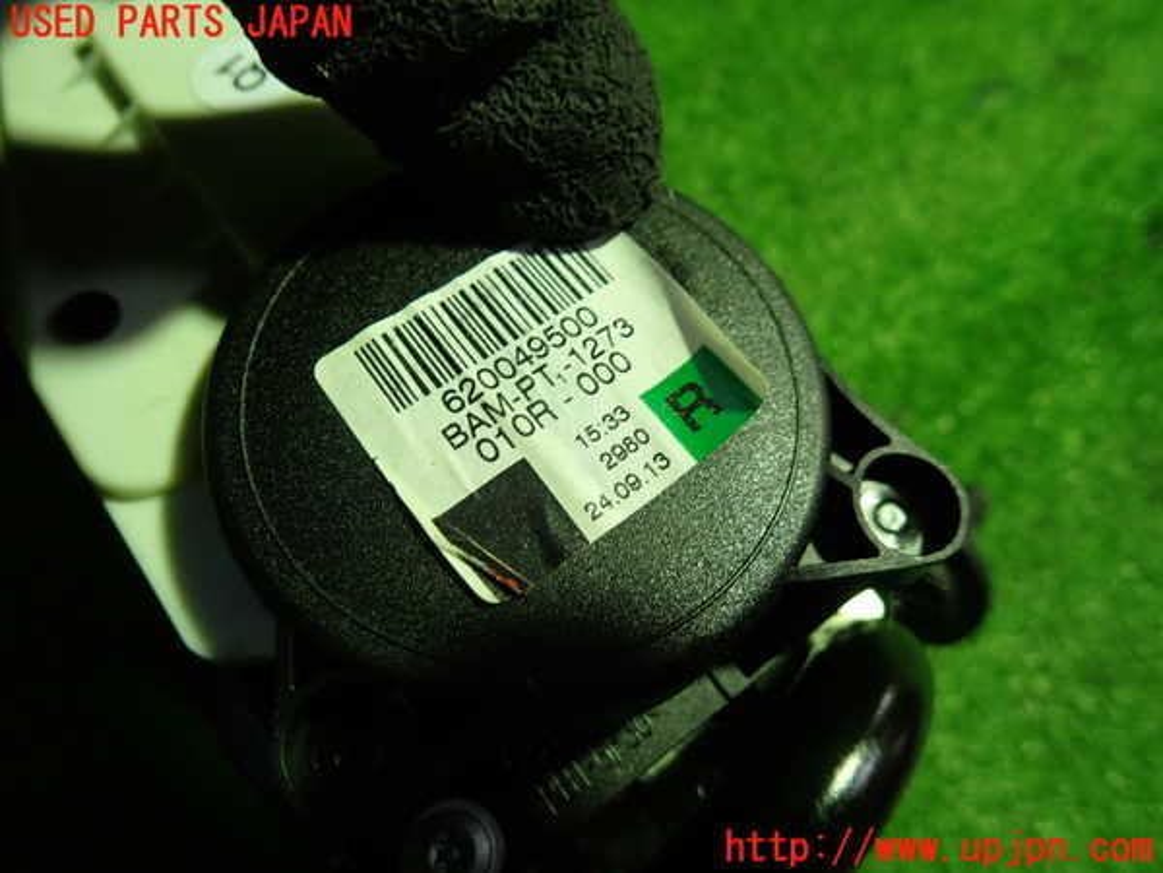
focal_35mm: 25
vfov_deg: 54.9
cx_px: 582
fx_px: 840
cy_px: 436
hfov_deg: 69.4
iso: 200
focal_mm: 4.5
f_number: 2
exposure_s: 1/40
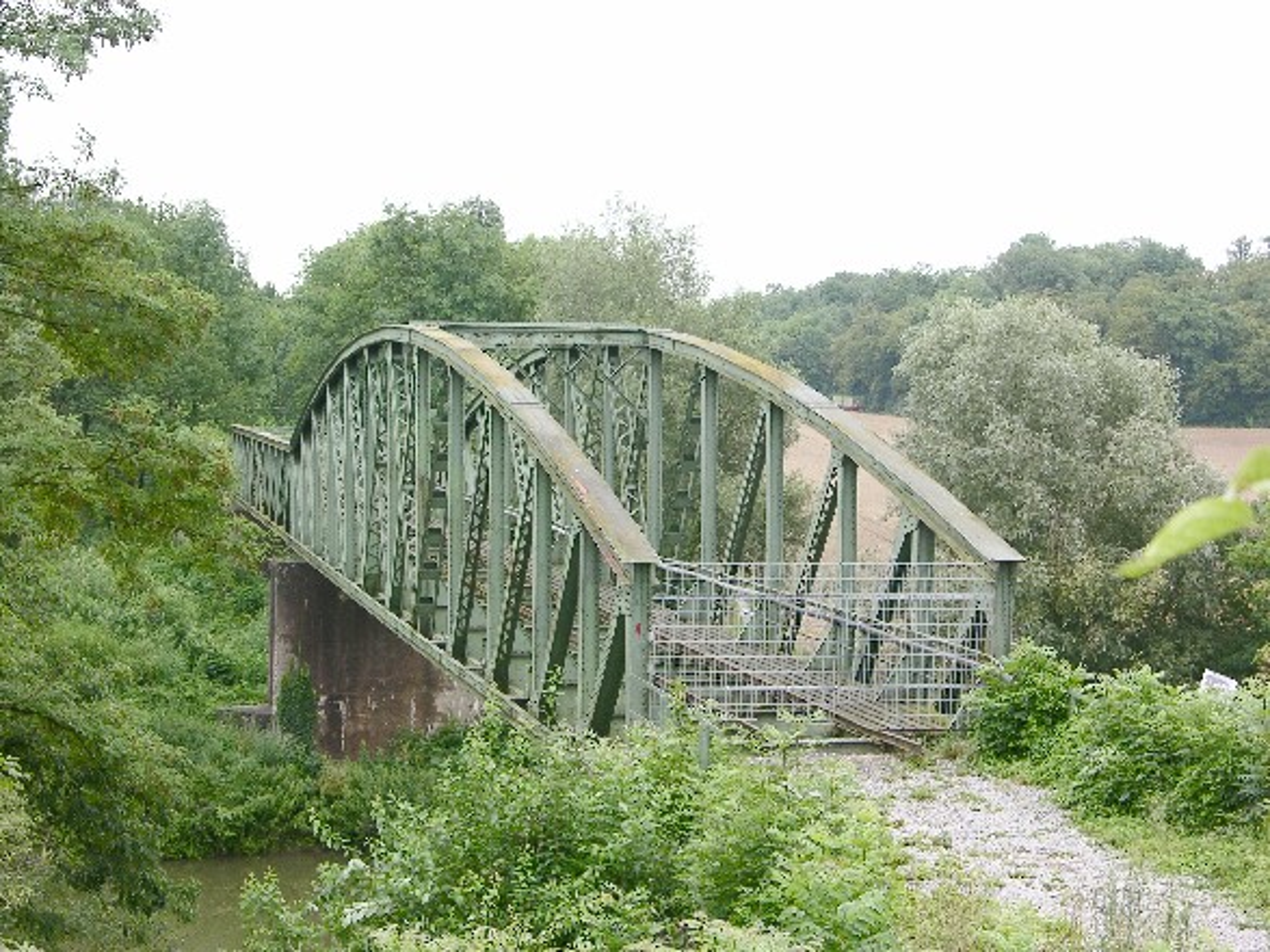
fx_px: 2714
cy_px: 476
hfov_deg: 26.3
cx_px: 635
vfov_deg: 19.9
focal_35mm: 74
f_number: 4.7
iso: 50
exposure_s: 1/44.5
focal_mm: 18.8
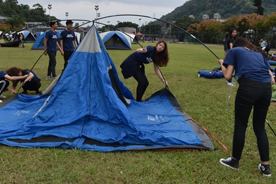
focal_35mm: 38
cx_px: 94
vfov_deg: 34.7
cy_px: 64
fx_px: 291
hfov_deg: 49.9
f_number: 9
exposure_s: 1/200
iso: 100
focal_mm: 18
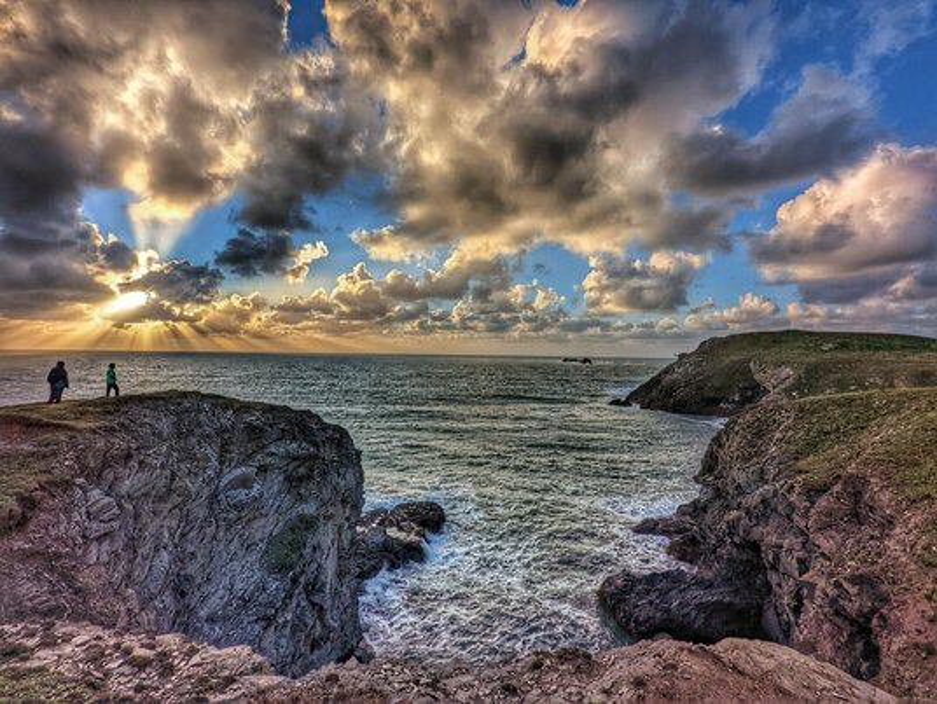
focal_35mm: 16
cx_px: 468
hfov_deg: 94.4
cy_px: 352
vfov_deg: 78.2
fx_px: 433
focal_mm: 2.35
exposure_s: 1/1898
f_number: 2.2
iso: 41
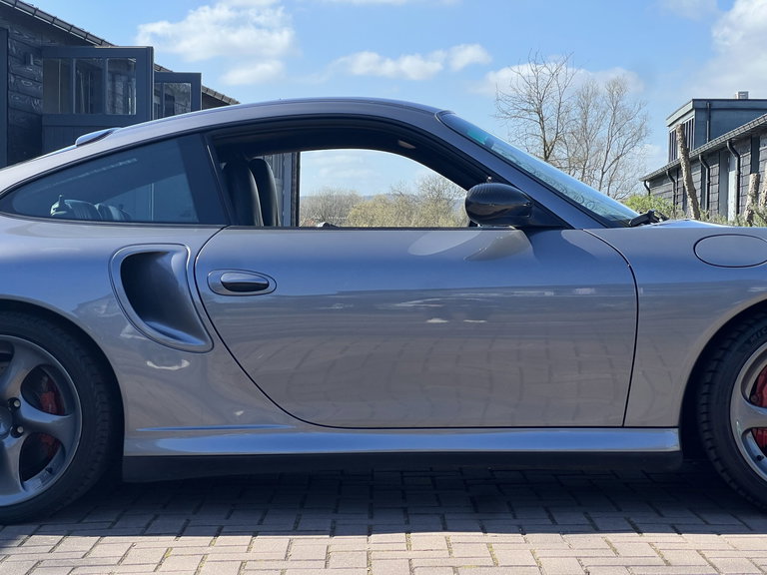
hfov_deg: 25.3
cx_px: 384
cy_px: 288
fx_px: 1706
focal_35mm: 77
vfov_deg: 19.1
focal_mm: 9
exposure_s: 1/481
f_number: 2.8
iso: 32
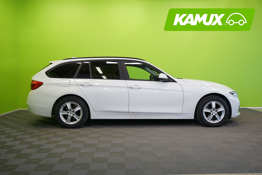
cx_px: 131
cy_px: 88
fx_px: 226
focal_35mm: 31
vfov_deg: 42.3
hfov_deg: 60.3
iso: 400
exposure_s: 1/30
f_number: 6.3
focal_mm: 31
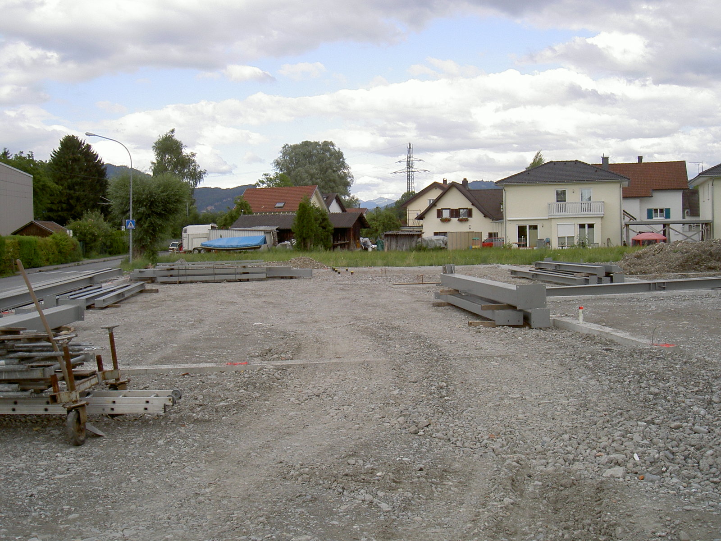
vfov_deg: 36.8
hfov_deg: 47.9
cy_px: 270
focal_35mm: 39
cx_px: 360
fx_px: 812
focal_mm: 8
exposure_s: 1/476
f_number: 4.7
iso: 100
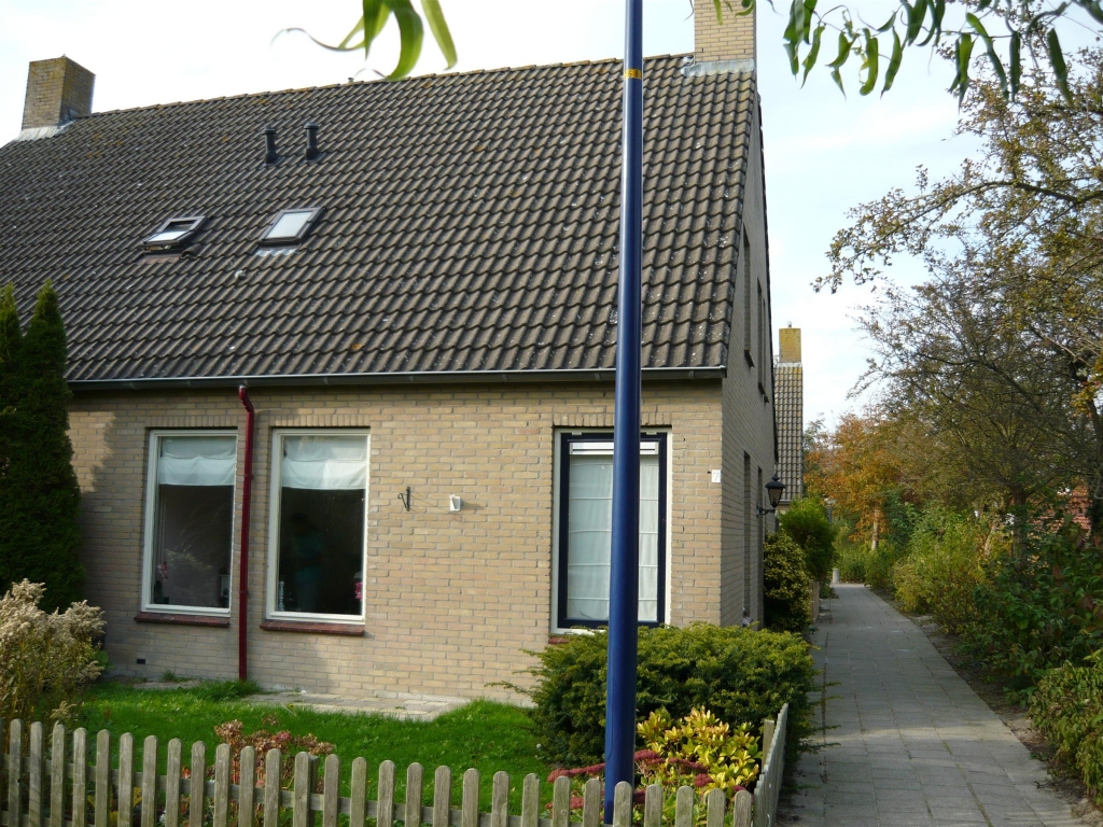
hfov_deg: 55.4
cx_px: 552
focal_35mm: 33
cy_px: 414
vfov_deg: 42.9
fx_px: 1052
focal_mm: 5.5
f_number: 2.8
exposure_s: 1/400
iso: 100
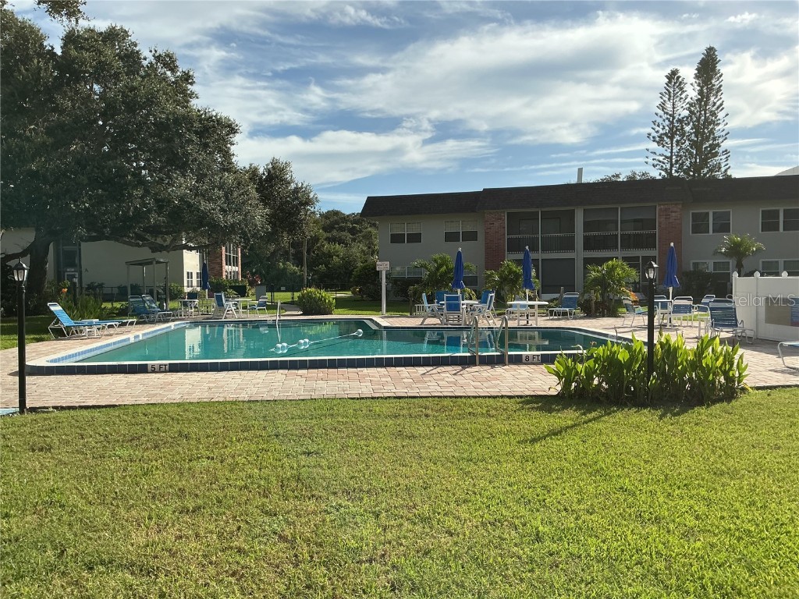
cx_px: 400
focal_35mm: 29
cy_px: 300
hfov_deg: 61.7
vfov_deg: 48.2
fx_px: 669
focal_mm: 3
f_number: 1.8
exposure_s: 1/3125
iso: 25
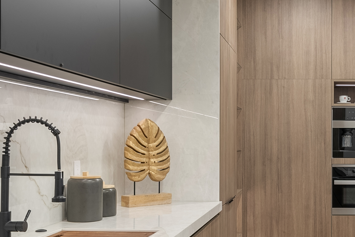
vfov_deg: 25.5
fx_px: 523
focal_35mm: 53
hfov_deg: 35.8
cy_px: 141
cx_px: 303
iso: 200
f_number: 6.3
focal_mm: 18
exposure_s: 1/1.25
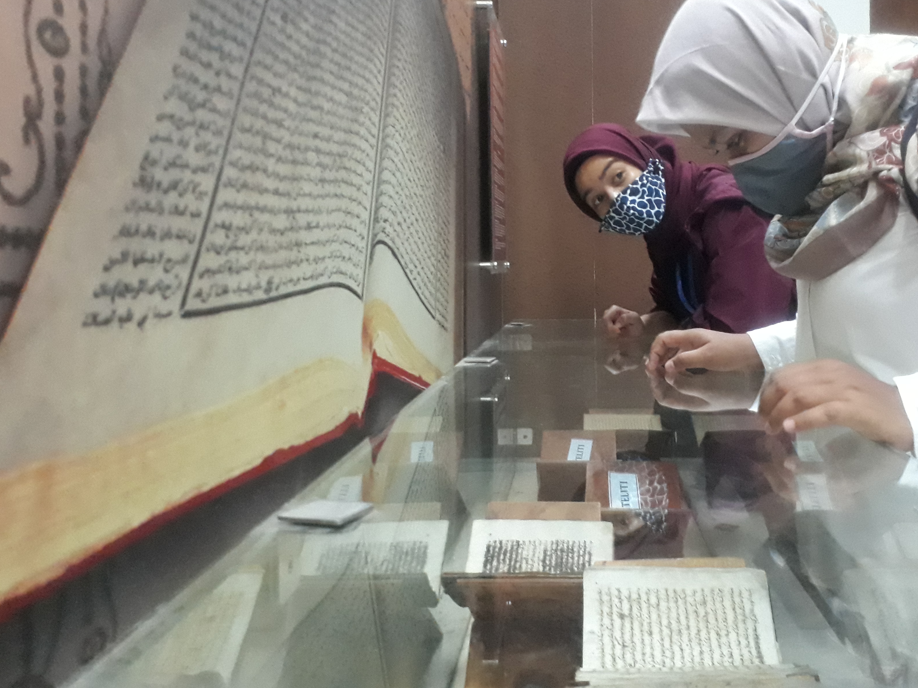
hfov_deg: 52.1
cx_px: 574
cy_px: 272
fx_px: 928
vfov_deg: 40.5
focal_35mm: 35
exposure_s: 1/17
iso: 640
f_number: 1.9
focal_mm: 3.6
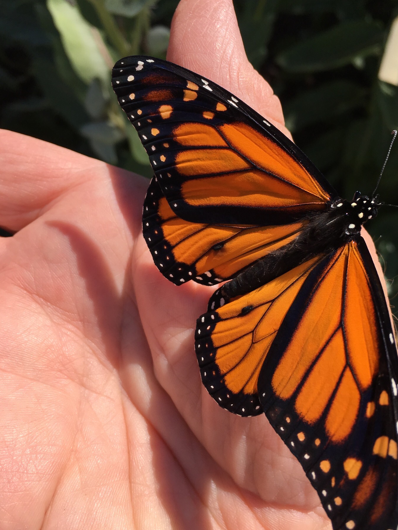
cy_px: 248
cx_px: 220
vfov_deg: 55.3
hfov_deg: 42.9
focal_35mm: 33
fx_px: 506
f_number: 2.2
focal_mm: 4.15
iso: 25
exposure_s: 1/1451
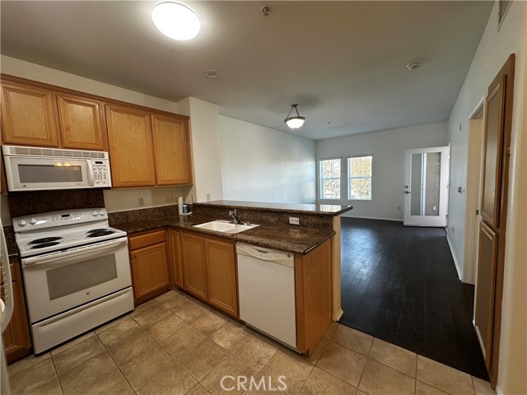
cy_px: 198
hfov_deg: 102.1
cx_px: 264
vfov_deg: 85.7
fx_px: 213
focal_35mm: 14
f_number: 2.2
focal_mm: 2.22
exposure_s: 1/120
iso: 100
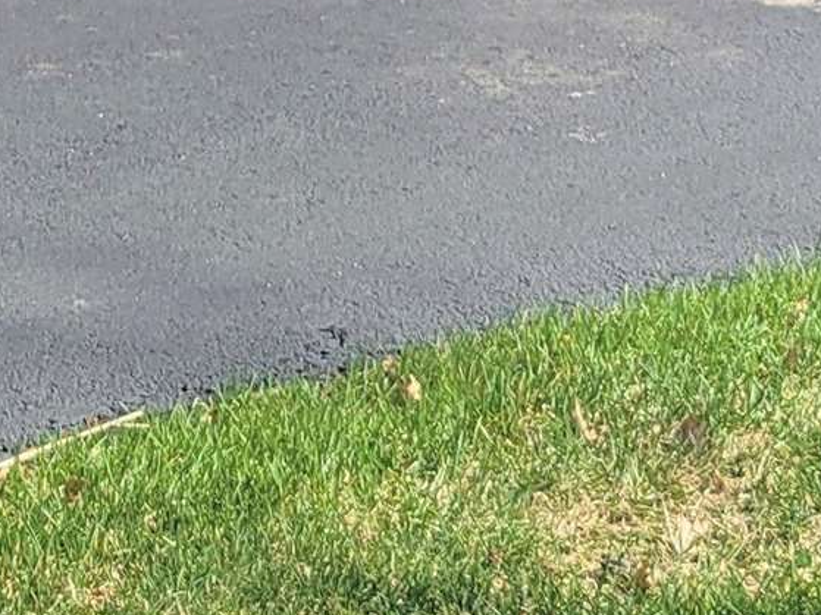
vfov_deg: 9.3
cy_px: -869
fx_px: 3391
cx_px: 743
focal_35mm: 143
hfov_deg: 13.7
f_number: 1.8
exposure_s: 1/1695
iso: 40
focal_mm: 5.4
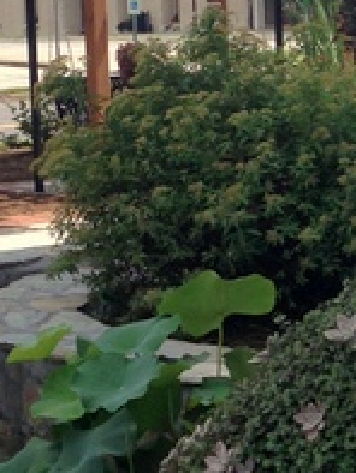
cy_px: 310
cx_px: 407
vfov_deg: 12.3
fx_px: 2205
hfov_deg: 9.1
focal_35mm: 161
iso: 50
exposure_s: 1/1004
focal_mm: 4.12
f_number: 2.4
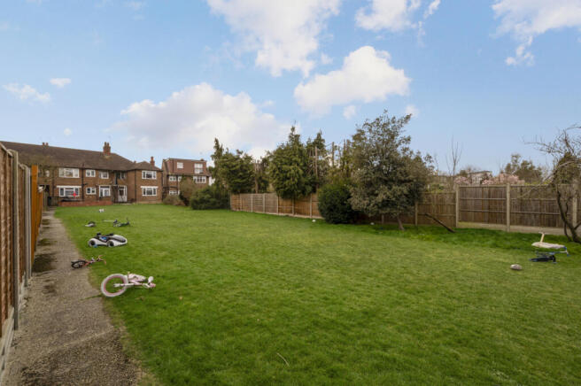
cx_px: 290
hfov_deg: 104.3
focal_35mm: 14
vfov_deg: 81.1
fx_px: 226
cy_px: 193
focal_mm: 14
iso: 200
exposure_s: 1/60
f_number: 16
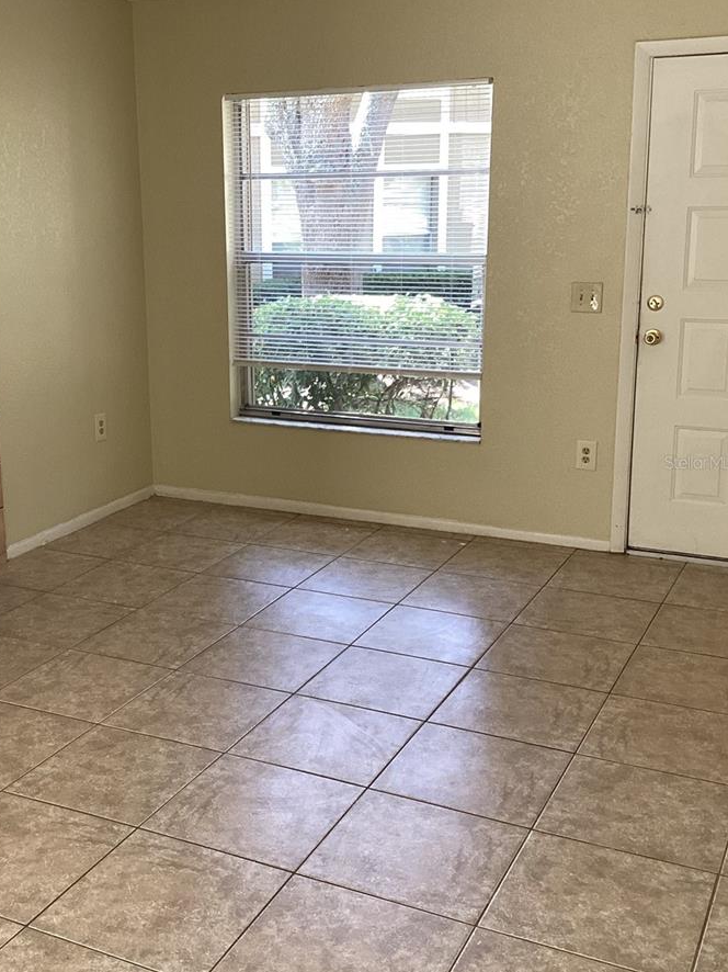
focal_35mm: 42
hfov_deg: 34.1
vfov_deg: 44.8
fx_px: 1178
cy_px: 462
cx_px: 249
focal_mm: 3.3
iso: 100
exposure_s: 1/60
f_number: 2.4
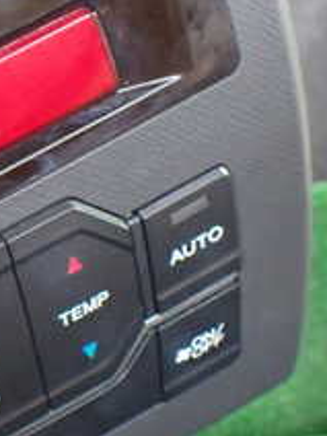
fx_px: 1071
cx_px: -239
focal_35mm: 85
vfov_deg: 23.0
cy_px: 210
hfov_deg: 15.3
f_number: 2.3
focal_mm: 5.4
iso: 800
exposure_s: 1/30
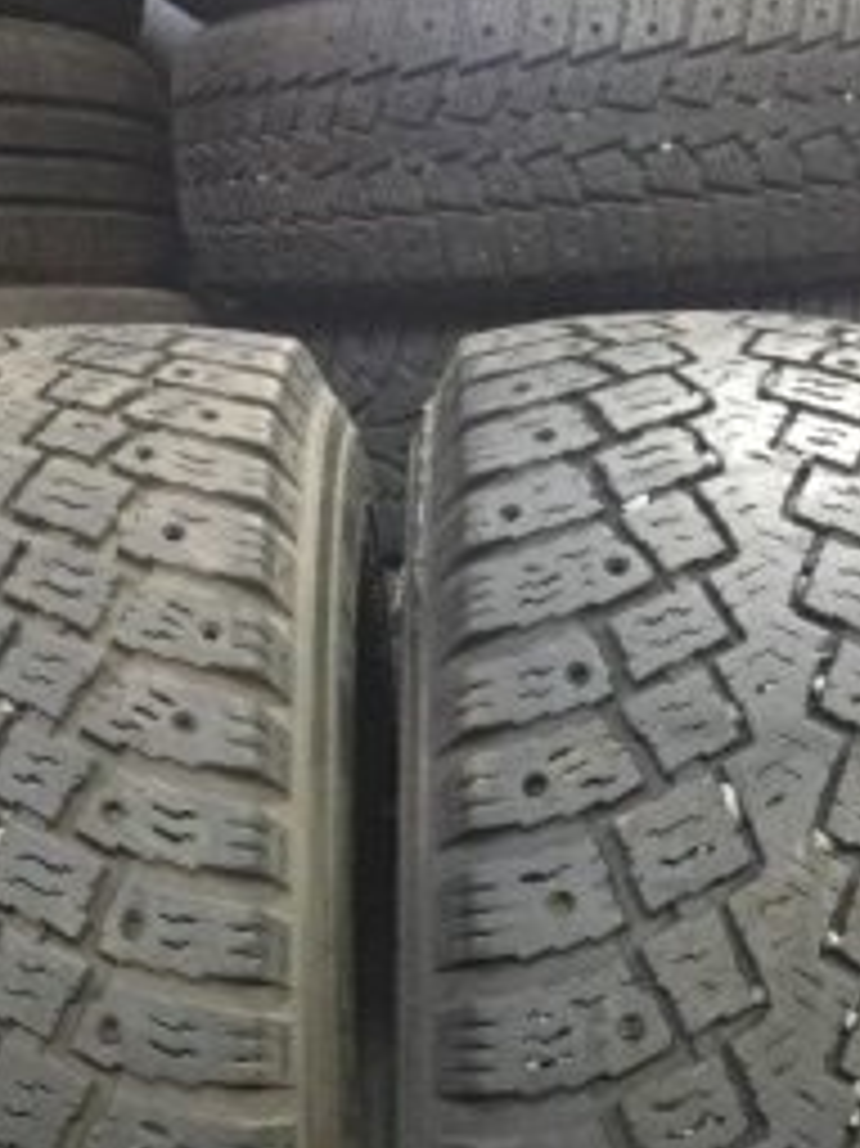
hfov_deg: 28.5
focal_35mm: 51
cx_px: 369
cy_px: 936
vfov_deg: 36.1
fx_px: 1691
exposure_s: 1/17
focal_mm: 4.15
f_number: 2.2
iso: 400
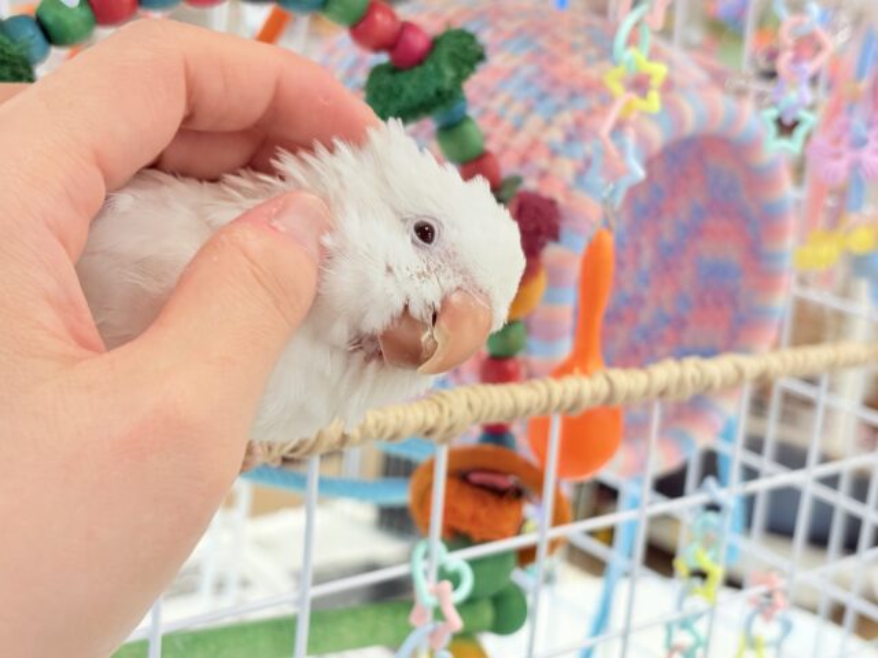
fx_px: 1319
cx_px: 439
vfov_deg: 28.0
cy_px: 329
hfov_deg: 36.8
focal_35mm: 52
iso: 125
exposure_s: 1/100
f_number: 1.6
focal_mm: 5.96
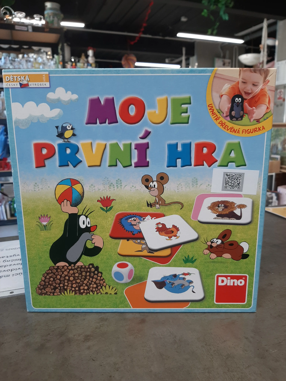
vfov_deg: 67.3
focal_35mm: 26
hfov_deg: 53.1
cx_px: 143
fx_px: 286
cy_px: 190
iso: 64
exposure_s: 1/50
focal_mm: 3.93
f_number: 1.7
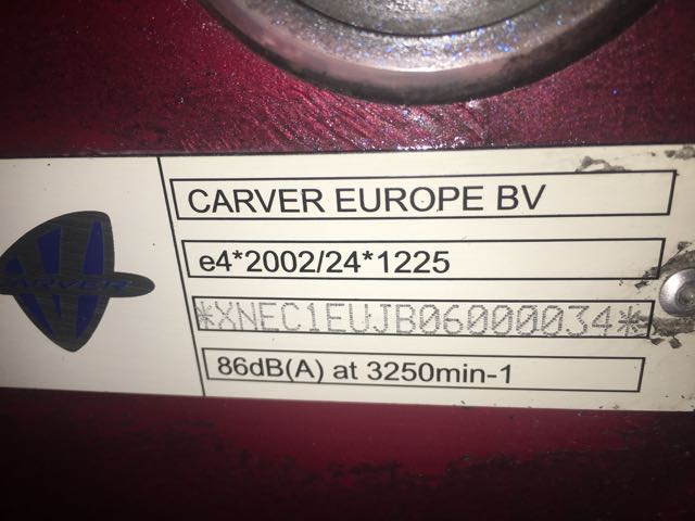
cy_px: 260
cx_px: 348
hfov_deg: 61.7
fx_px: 582
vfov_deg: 48.2
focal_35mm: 29
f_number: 2.2
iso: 25
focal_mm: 4.15
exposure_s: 1/371
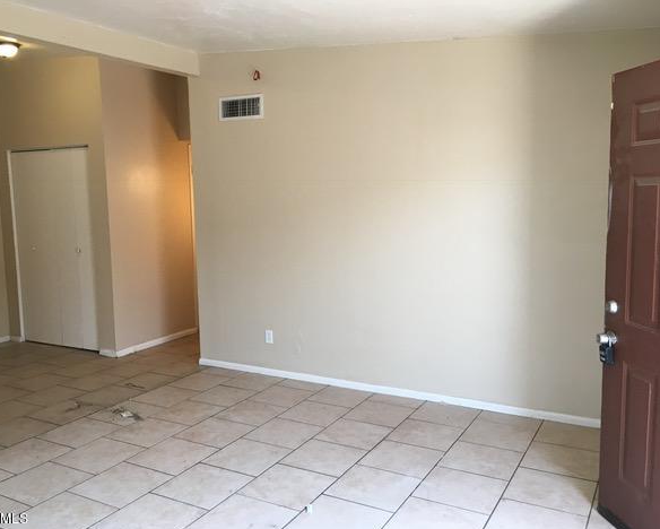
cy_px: 270
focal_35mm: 31
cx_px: 301
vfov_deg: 47.2
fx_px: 606
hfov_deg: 57.1
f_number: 2.2
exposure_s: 1/30
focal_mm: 4.15
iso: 32
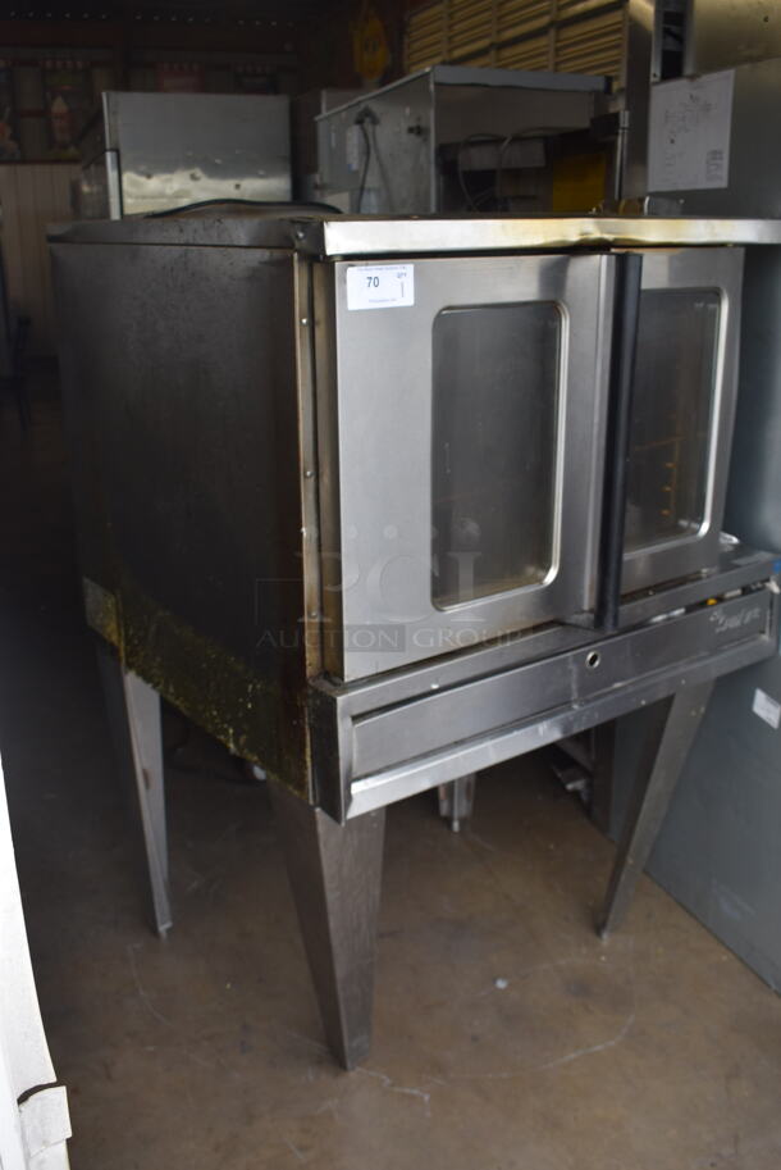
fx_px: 1072
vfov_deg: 57.2
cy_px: 585
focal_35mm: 33
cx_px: 390
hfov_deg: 40.0
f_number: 5.6
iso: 220
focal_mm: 22
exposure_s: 1/125
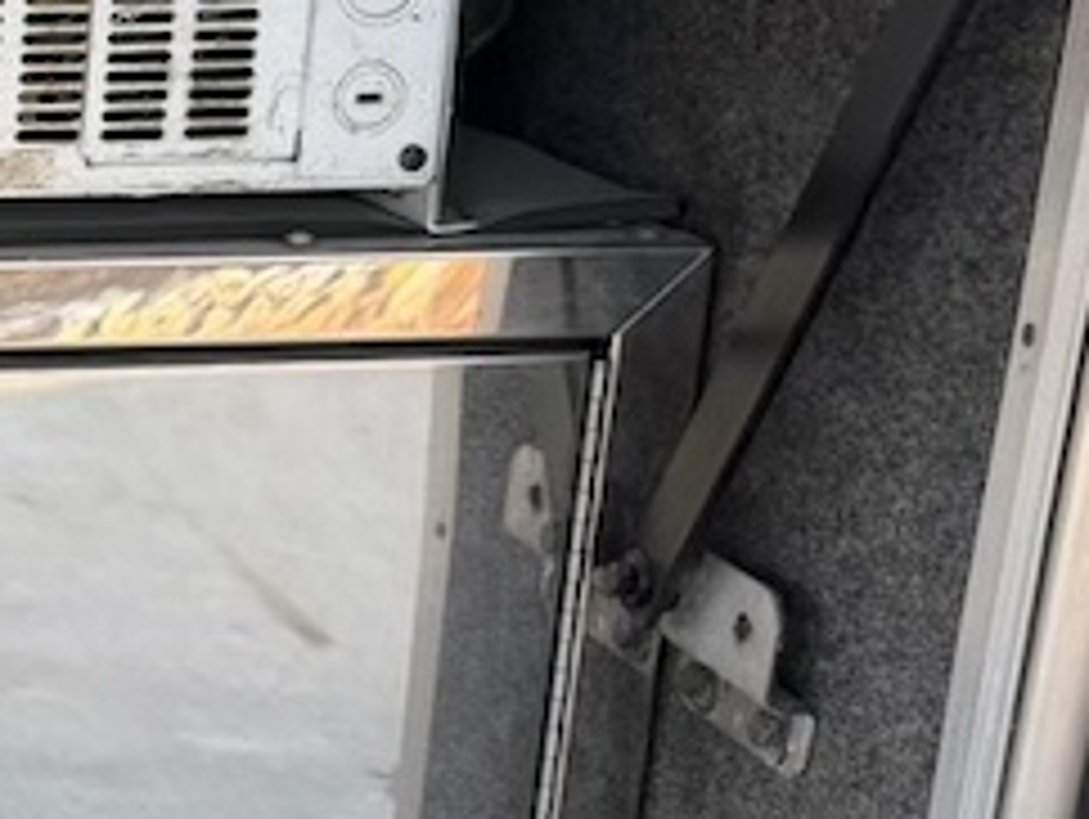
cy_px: 626
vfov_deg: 14.9
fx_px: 3118
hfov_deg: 17.0
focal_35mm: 99
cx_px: -747
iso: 64
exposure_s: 1/233
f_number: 1.78
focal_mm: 6.76
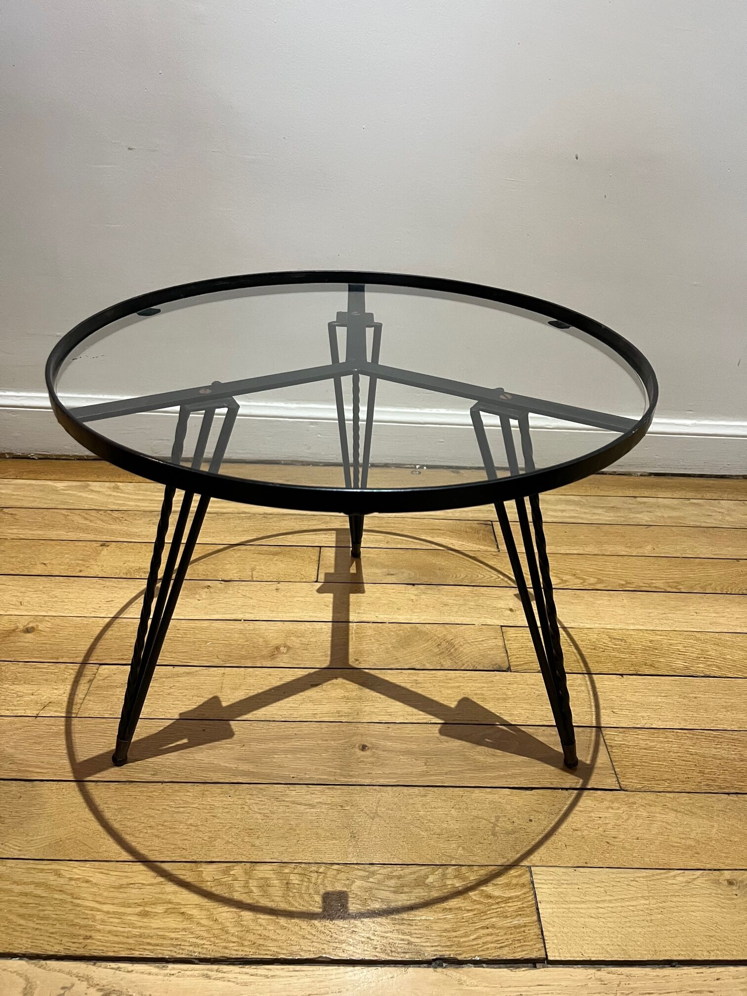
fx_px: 748
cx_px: 374
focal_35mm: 26
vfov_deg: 67.3
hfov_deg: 53.1
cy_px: 498
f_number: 1.6
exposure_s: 1/60
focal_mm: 5.1
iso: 320
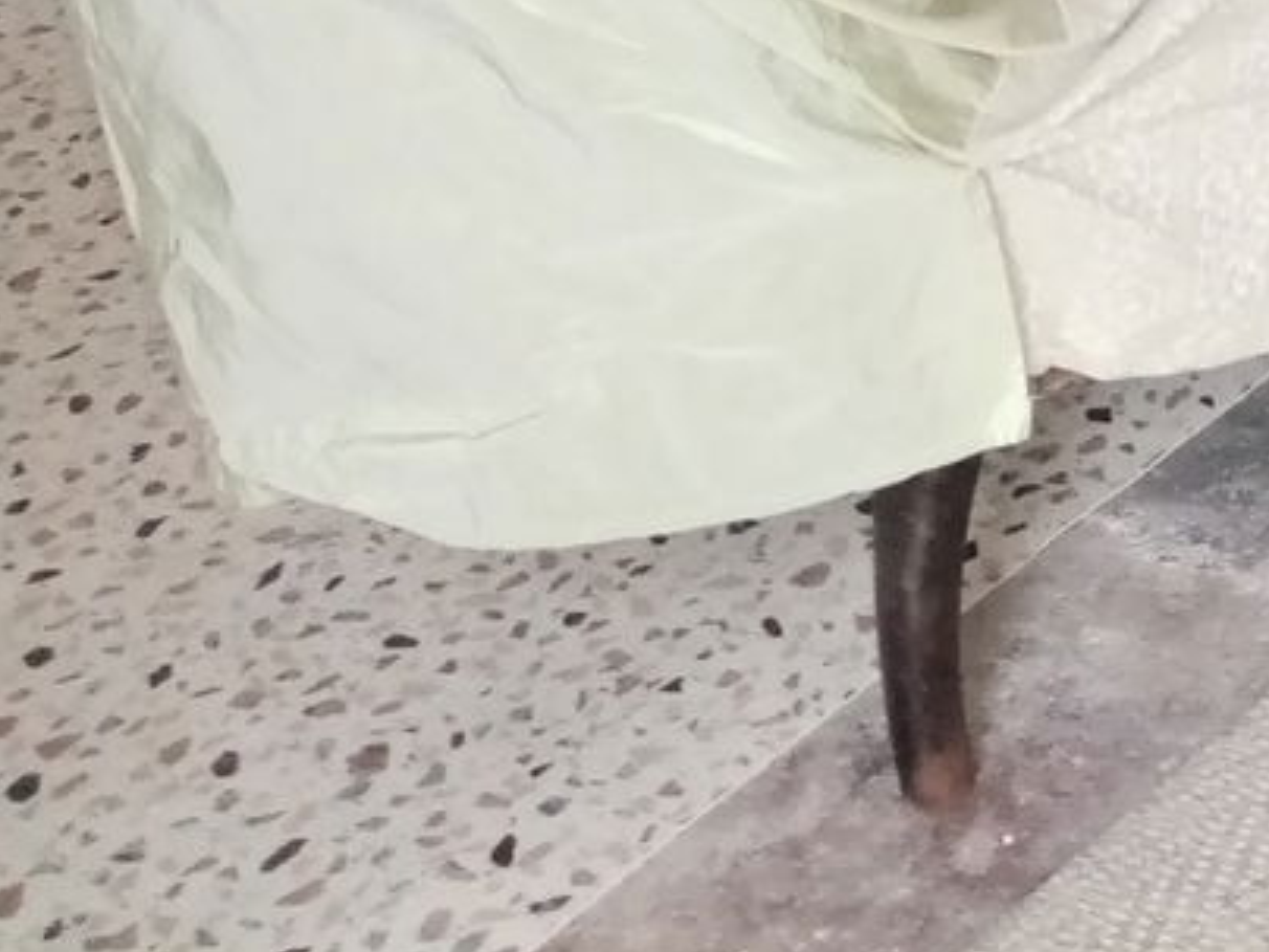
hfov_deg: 16.5
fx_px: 3776
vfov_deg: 12.7
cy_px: -892
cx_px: 2155
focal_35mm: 103
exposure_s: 1/25
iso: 744
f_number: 1.8
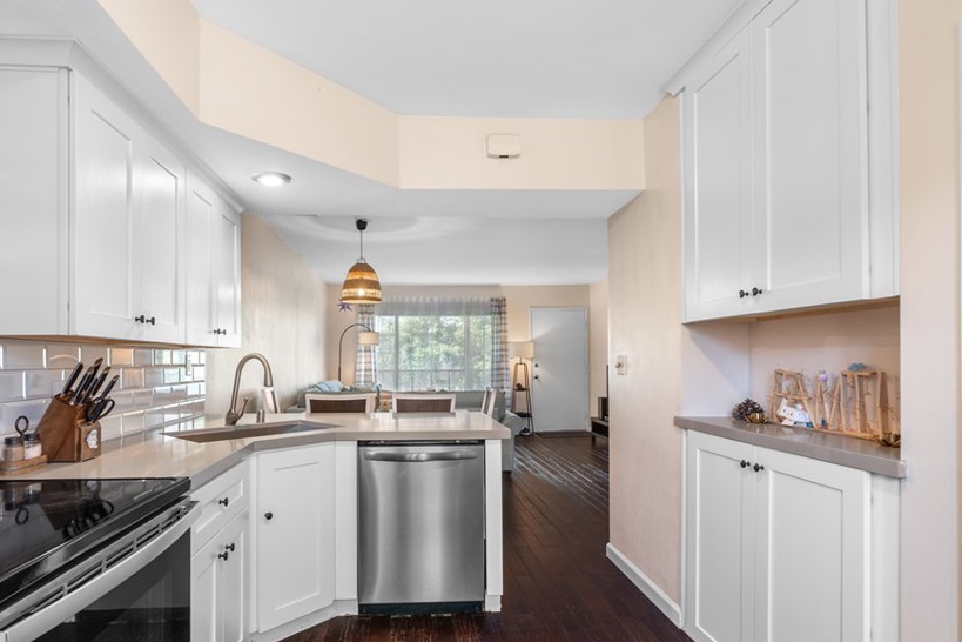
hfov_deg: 81.9
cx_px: 429
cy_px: 351
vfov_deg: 60.3
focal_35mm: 21
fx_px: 551
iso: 320
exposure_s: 1/1.67
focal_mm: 16.5
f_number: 8
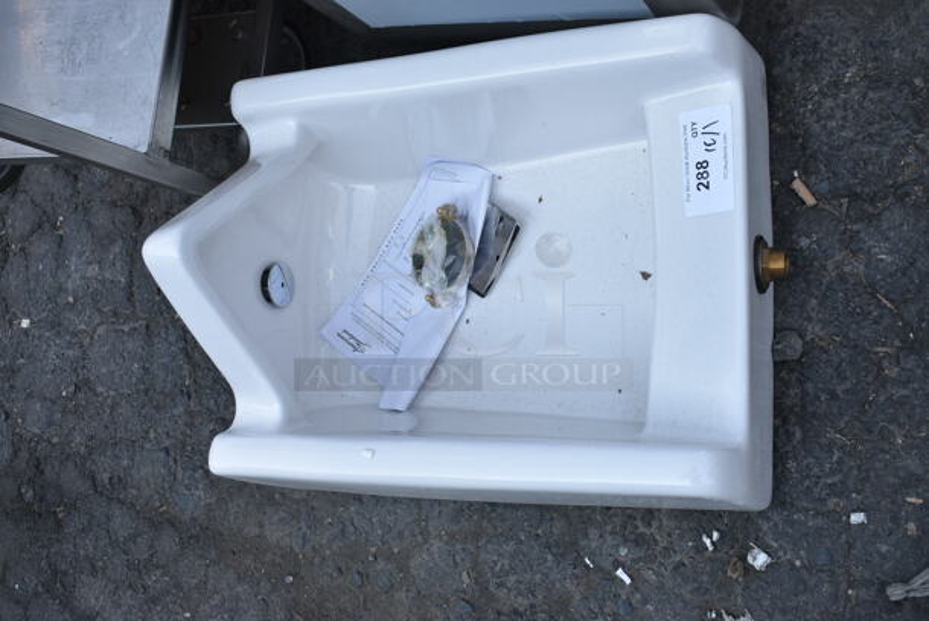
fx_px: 969
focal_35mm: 38
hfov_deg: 51.2
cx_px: 464
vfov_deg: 35.6
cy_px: 310
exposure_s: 1/125
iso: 100
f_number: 5.6
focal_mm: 25
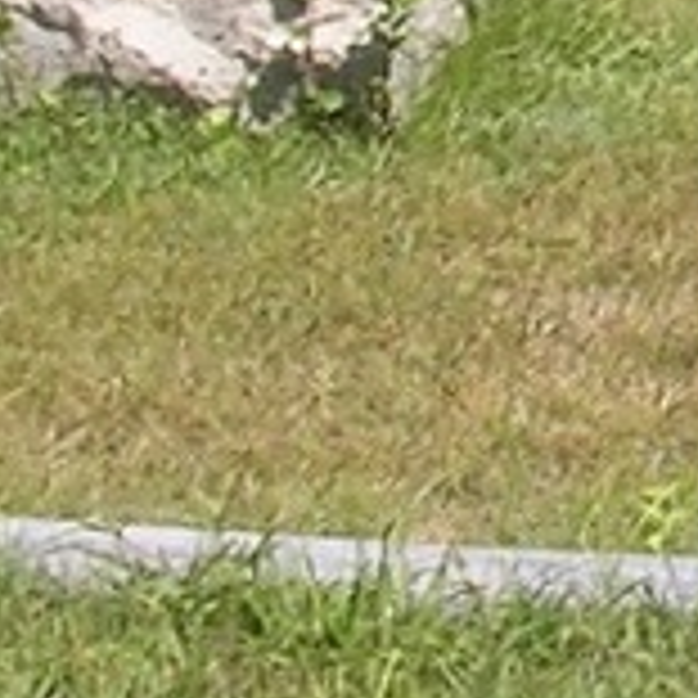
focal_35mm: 260
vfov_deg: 6.6
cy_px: -423
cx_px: 1873
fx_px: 5931
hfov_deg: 6.3
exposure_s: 1/252
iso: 50
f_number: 5.6
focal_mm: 5.8
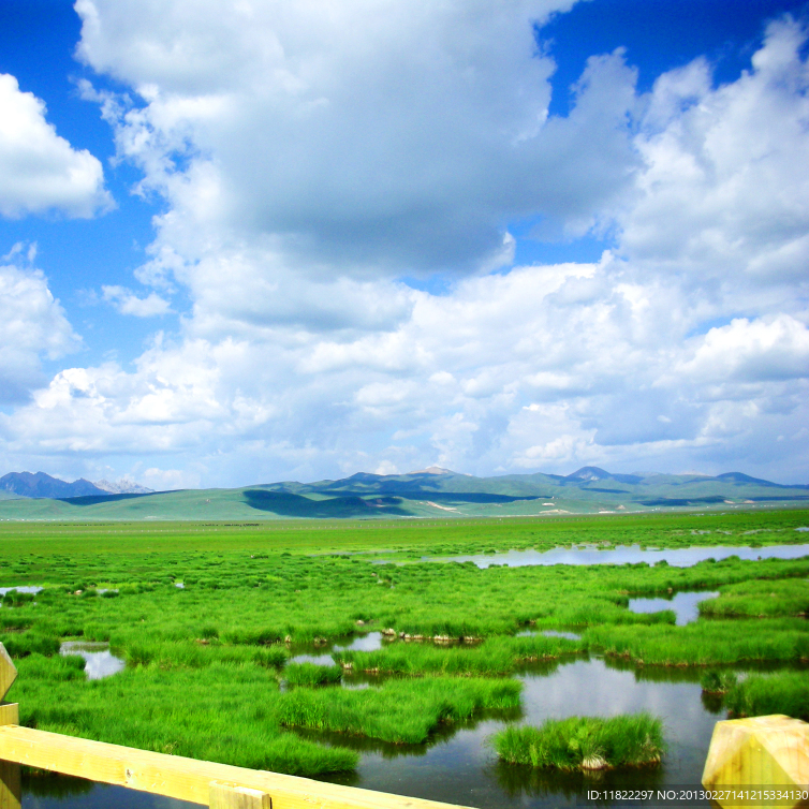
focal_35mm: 42
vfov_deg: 40.0
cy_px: 404
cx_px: 281
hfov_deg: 39.6
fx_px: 1111
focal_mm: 5.8
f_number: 7.9
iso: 50
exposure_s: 1/123
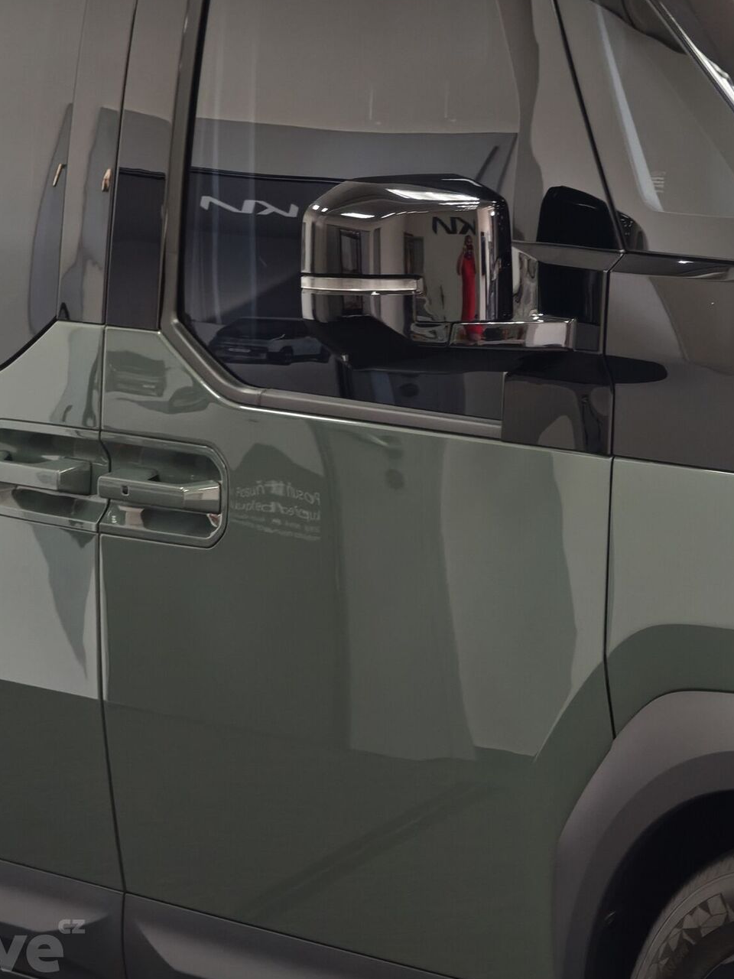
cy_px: 444
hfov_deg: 8.2
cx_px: 597
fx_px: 5089
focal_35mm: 180
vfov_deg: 11.0
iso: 320
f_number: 2.5
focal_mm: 19.4
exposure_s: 1/69.7
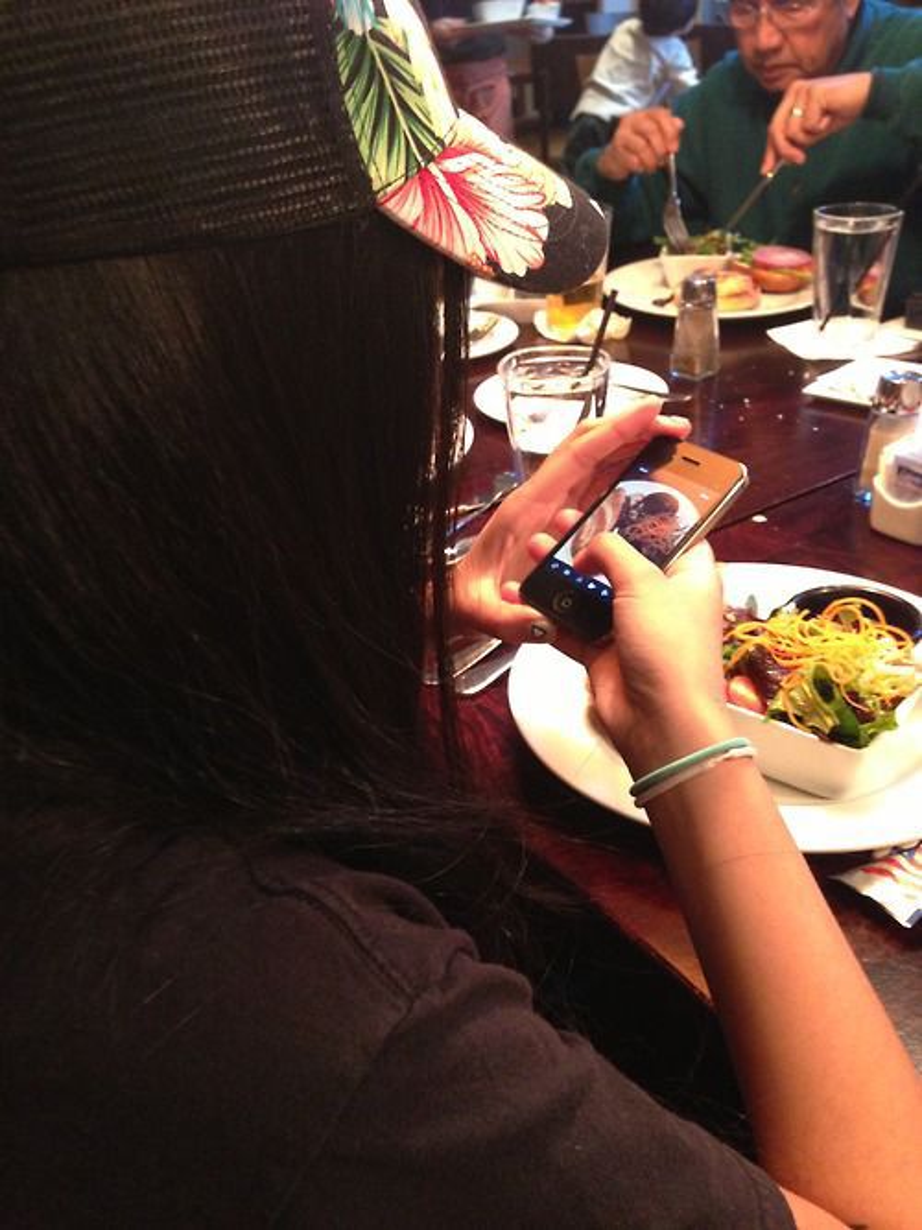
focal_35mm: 33
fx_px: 1172
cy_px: 615
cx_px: 461
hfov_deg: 42.9
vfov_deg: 55.4
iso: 400
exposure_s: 1/20
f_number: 2.4
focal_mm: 4.13
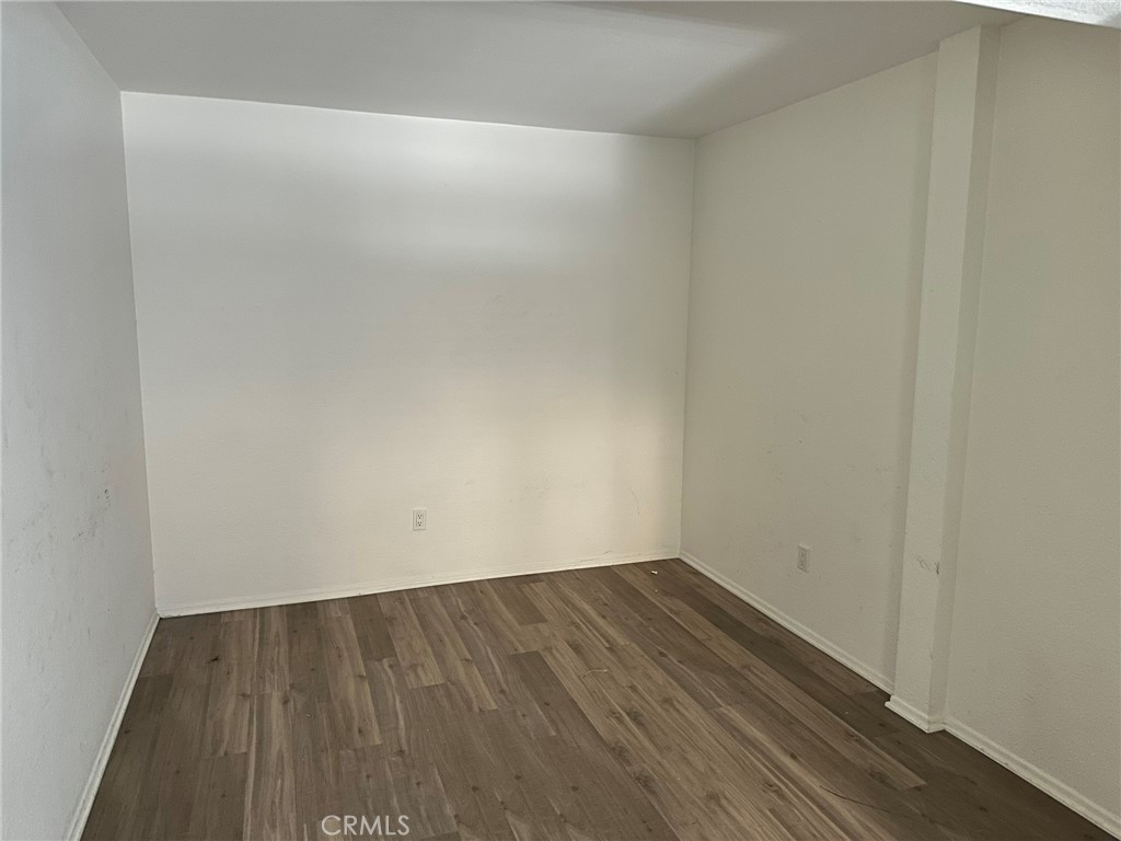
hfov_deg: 71.6
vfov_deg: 56.8
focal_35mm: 24
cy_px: 420
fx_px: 777
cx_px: 560
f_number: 1.78
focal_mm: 6.86
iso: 640
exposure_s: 1/30
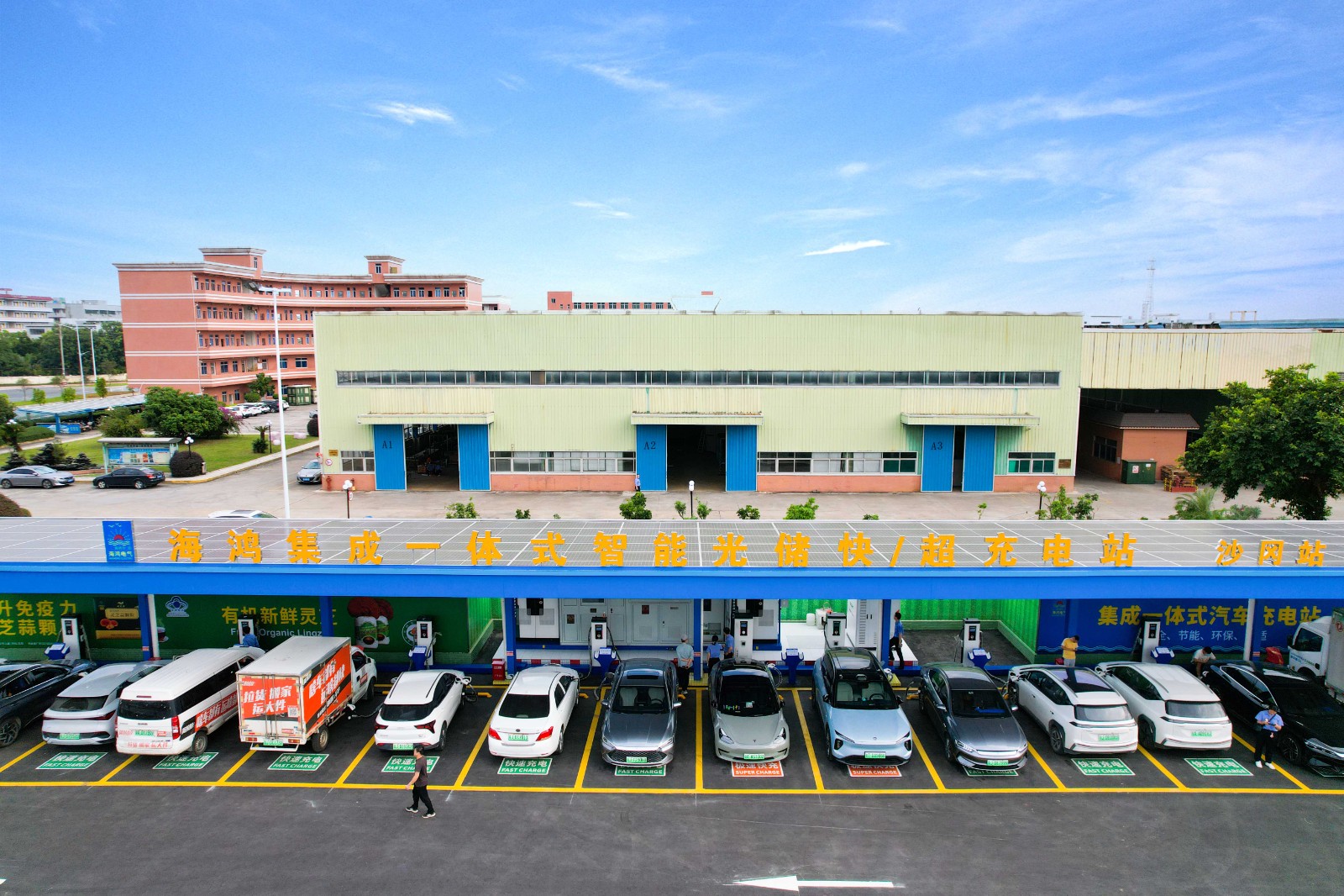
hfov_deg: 78.6
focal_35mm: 22
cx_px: 672
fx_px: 821
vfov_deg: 57.2
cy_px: 448
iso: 110
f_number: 2.8
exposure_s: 1/1250
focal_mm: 8.38
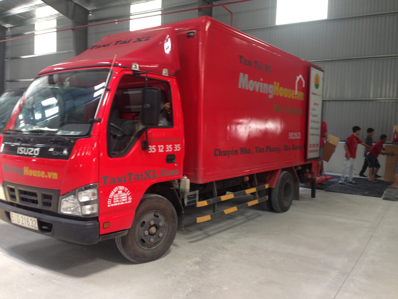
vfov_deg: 42.9
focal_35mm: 33
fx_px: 379
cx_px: 199
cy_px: 150
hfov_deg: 55.4
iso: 64
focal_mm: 4.12
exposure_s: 1/20
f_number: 2.4
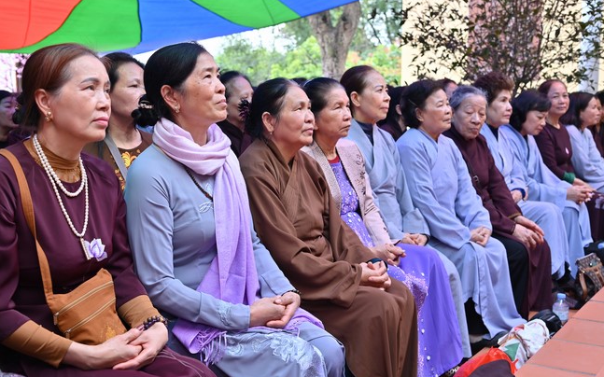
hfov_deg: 44.4
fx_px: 741
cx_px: 302
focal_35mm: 45
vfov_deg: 28.6
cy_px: 184
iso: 250
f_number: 5.6
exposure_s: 1/60
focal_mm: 44
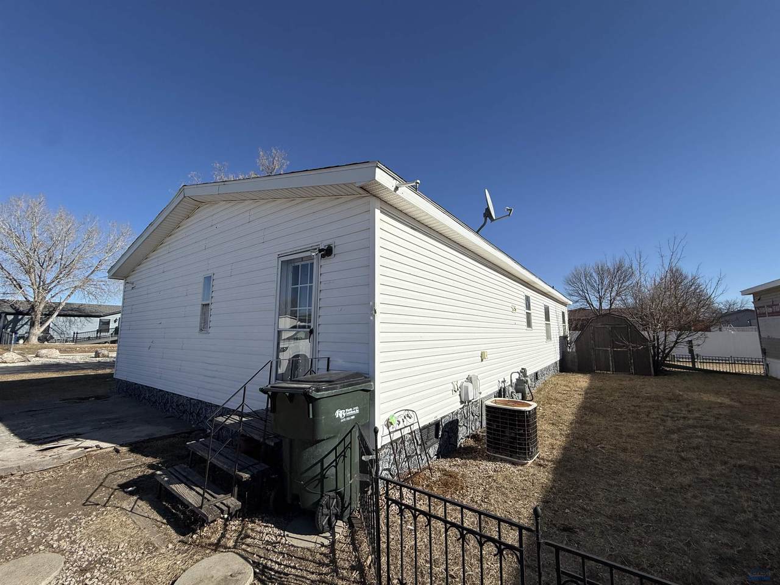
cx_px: 390
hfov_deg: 102.1
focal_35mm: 14
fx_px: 315
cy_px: 292
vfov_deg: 85.7
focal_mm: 2.22
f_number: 2.2
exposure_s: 1/5618
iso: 40
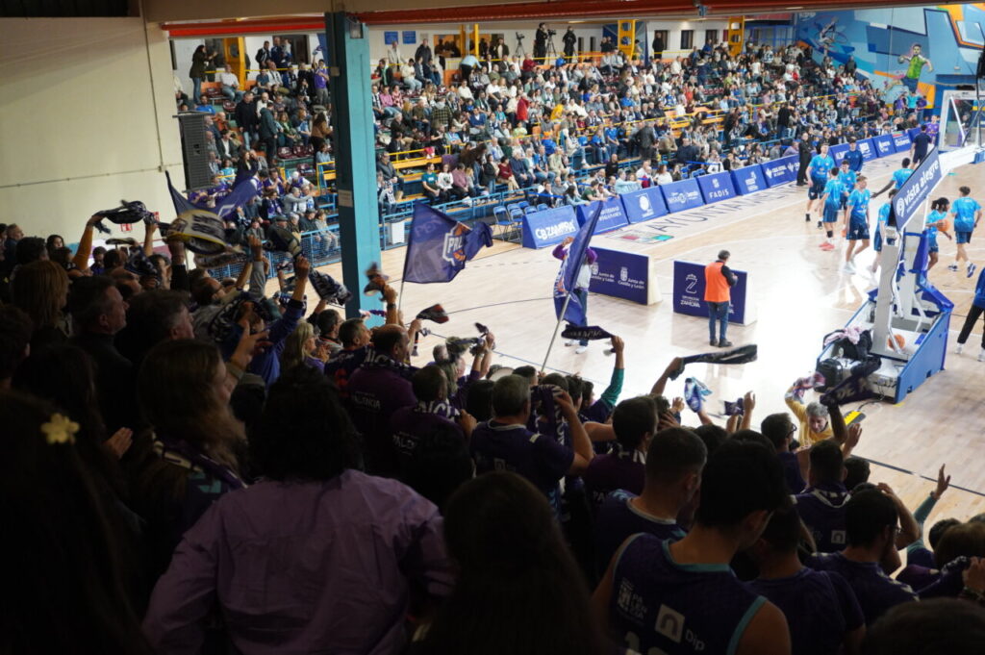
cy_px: 328
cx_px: 492
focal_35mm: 33
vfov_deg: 39.9
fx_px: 902
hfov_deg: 57.3
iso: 1250
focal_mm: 22
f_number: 4
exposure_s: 1/160
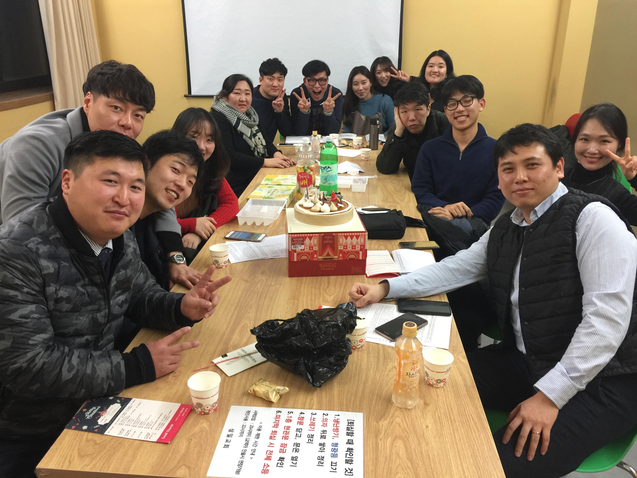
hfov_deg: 61.7
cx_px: 318
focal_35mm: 29
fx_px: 534
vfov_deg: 48.2
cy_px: 239
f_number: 2.2
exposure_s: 1/15
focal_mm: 4.15
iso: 80
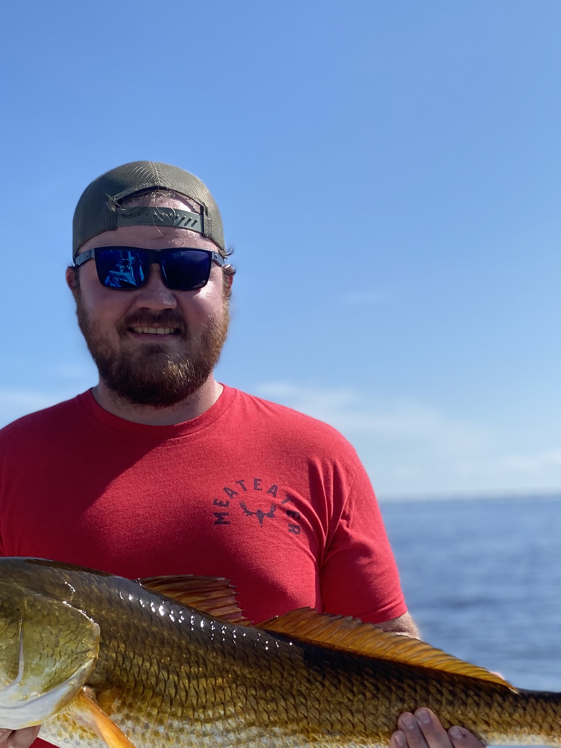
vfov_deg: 35.9
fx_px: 1102
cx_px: 243
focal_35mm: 51
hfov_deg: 28.5
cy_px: 630
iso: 32
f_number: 1.8
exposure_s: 1/3205
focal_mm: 4.25
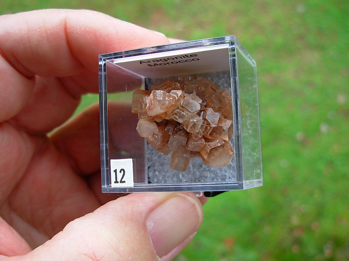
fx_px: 383
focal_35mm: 38
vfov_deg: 37.7
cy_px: 130
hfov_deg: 49.0
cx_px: 174
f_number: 2.9
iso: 50
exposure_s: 1/83
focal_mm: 6.3
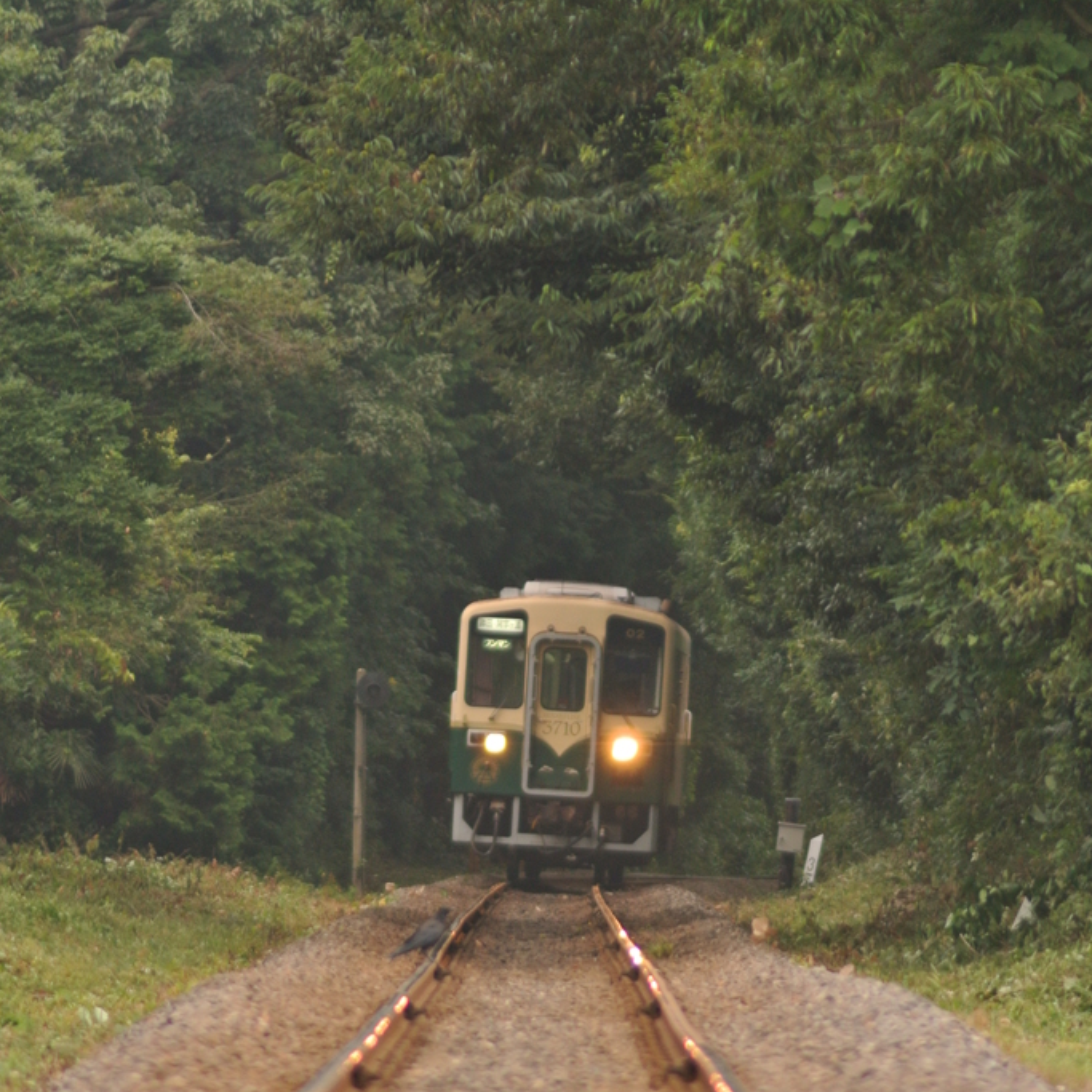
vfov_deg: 2.8
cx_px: 546
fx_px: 22128
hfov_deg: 2.8
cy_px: 761
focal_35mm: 620
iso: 200
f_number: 2.8
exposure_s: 1/125
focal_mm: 180
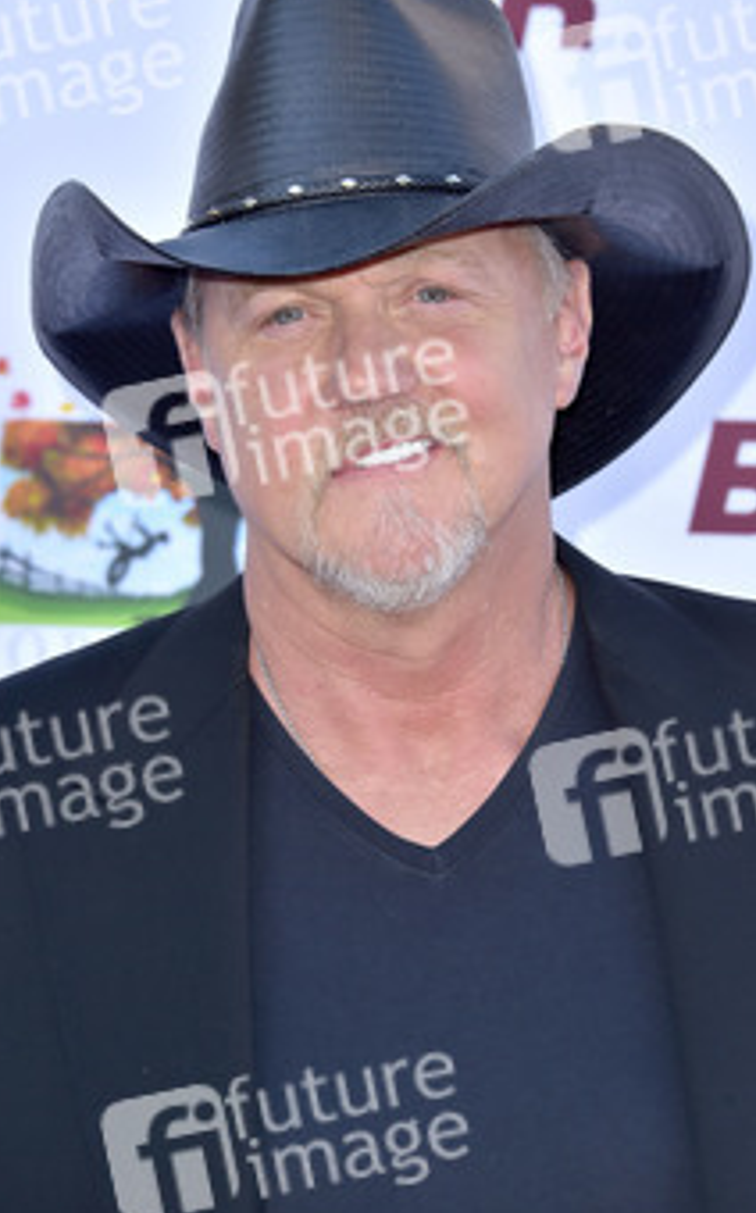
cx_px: 390
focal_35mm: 180
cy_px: 603
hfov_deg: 7.3
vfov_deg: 11.6
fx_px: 5944
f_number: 7.1
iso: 320
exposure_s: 1/250
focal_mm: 150
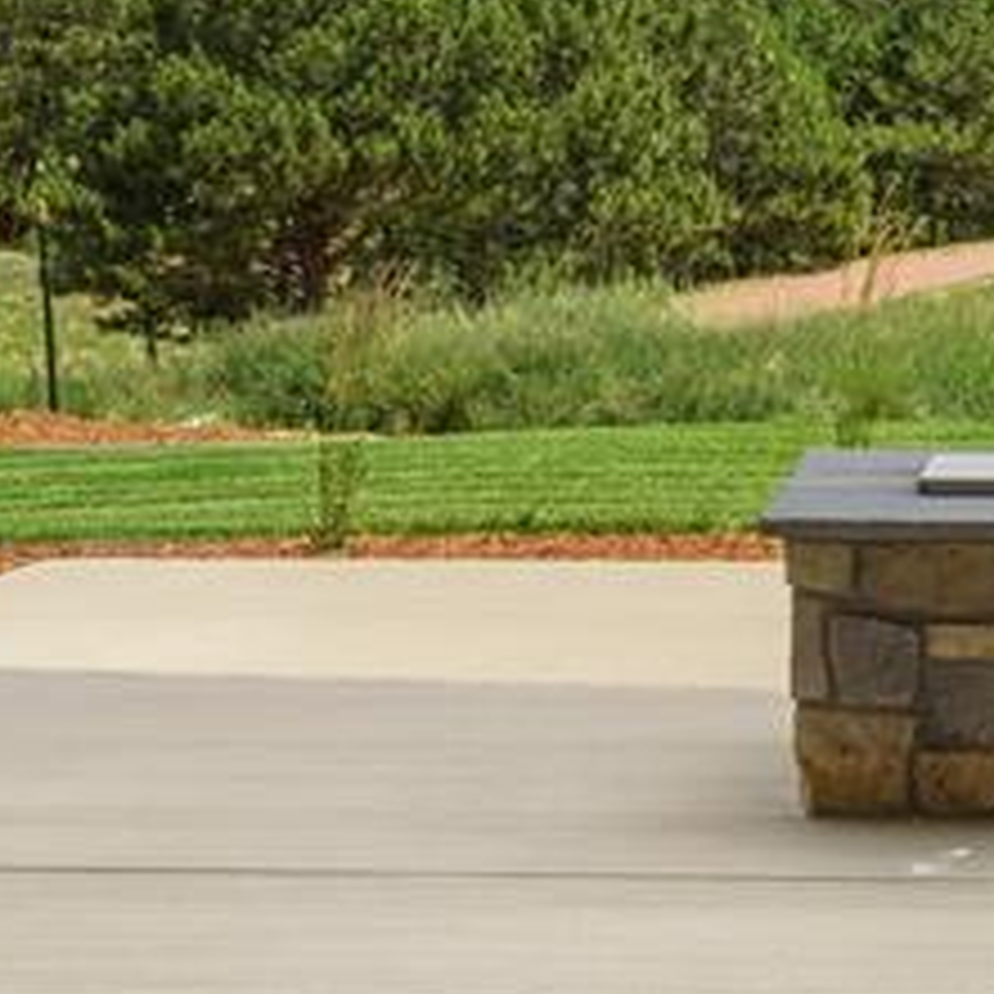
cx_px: 1165
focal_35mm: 86
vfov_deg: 19.8
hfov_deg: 19.1
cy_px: 103
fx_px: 2794
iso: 400
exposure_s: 1/250
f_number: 7.1
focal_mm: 35
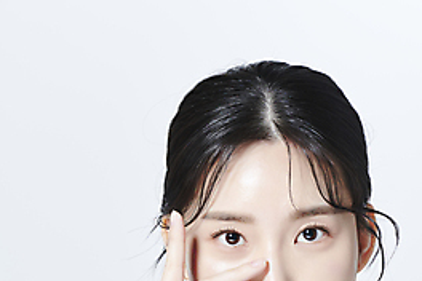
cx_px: 212
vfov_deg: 4.5
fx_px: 3552
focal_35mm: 303
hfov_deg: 6.8
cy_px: 263
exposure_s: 1/125
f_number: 11
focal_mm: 200
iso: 64
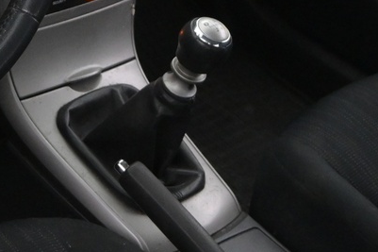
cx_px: -74
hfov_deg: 19.8
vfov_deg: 13.8
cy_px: -20
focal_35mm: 97
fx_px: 1018
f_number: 4
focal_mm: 16
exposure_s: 1/60
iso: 2500
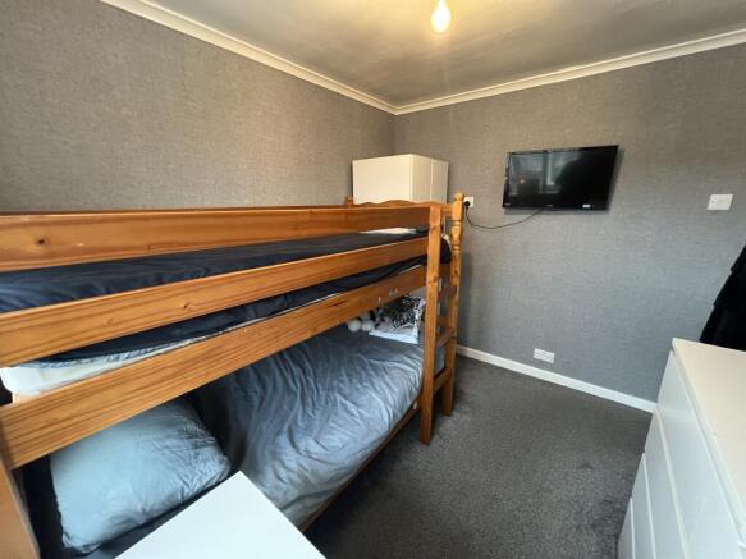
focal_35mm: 13
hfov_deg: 106.2
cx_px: 373
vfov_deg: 89.9
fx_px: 280
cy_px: 280
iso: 800
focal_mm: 1.57
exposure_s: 1/50
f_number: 1.8
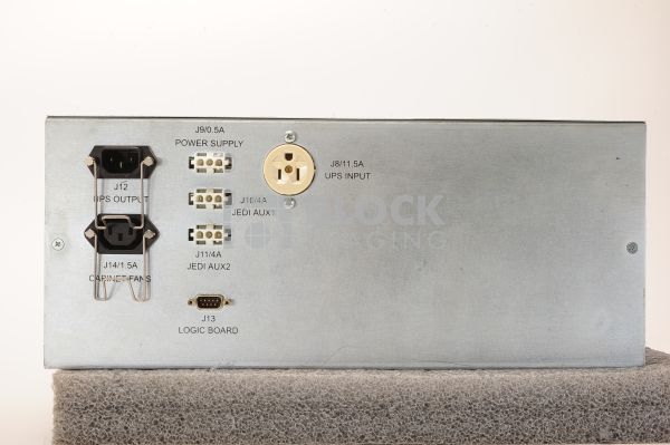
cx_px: 335
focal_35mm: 50
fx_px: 930
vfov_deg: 26.9
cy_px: 222
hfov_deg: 39.6
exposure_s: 1/200
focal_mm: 50
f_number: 14
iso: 320
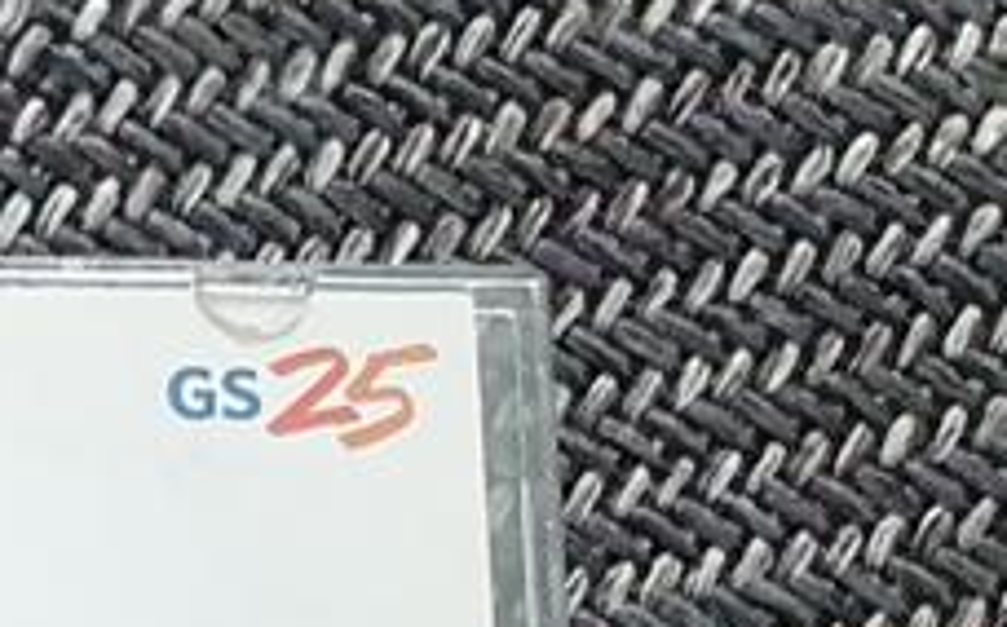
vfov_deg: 7.3
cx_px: -941
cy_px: 1960
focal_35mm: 155
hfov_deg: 12.1
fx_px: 4250
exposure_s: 1/40
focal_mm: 4.32
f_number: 2.4
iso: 400
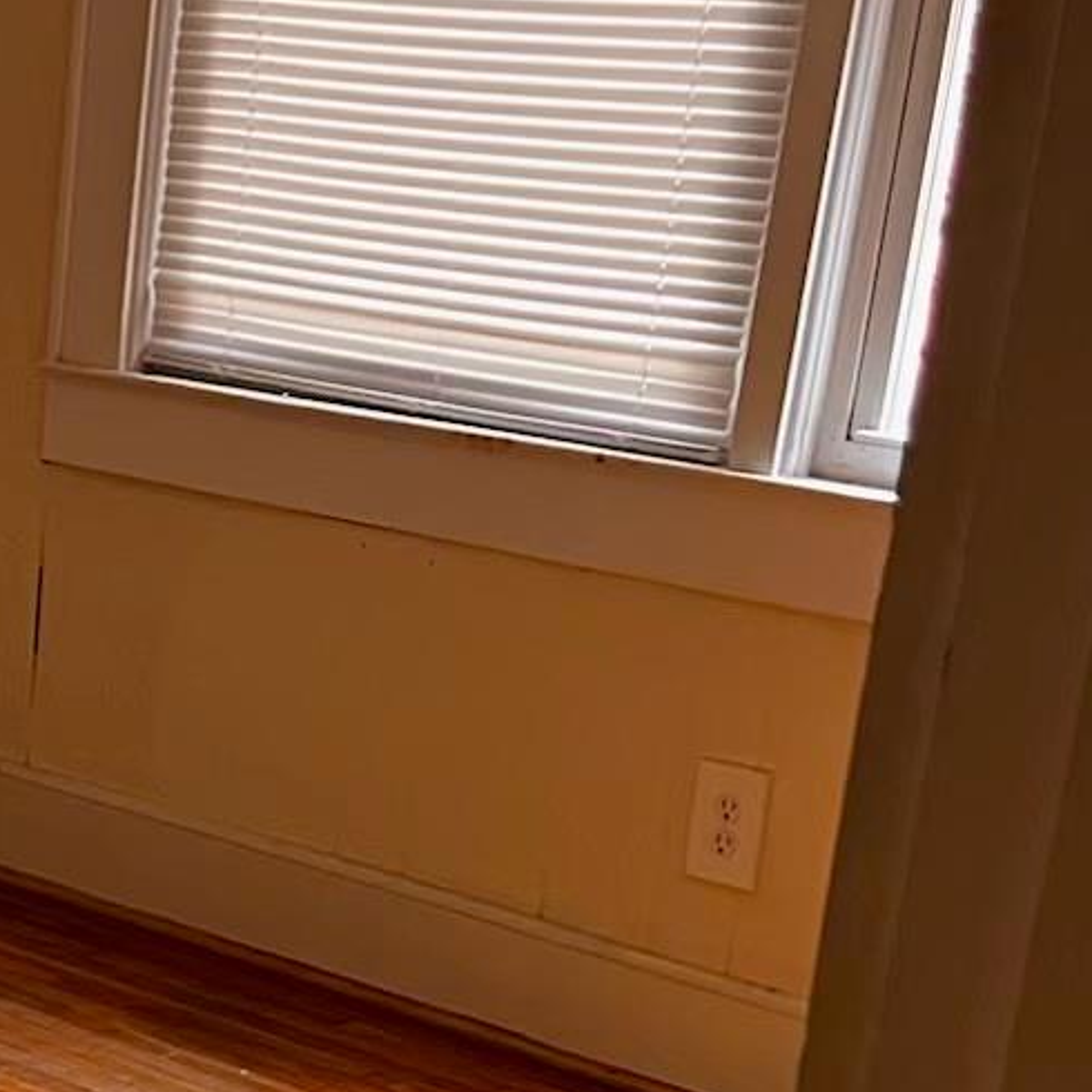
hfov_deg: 15.9
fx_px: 3426
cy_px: 1351
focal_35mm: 96
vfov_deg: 17.2
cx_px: -758
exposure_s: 1/95
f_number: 1.6
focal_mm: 5.1
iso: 125
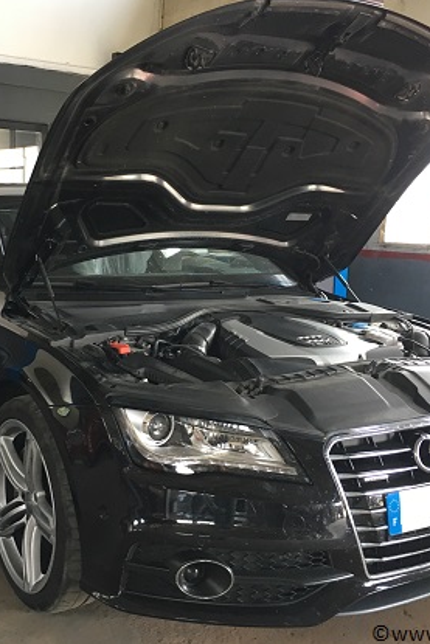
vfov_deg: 47.4
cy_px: 322
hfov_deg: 32.5
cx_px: 169
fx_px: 734
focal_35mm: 41
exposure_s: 1/33
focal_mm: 4.15
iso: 100
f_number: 2.2
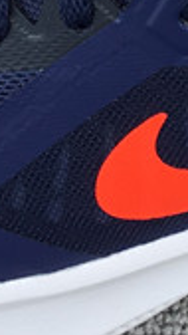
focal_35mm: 180
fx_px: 1596
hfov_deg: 6.7
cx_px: 103
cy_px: -104
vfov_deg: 11.6
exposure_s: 1/184
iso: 25
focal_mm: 3.3
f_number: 2.4
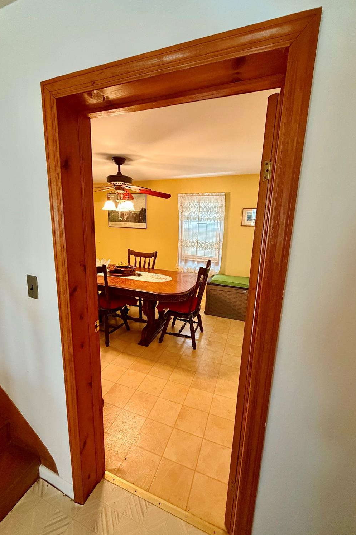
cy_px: 267
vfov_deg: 100.4
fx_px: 222
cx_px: 171
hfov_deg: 77.3
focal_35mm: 15
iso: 500
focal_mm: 2.22
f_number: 2.2
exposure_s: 1/60
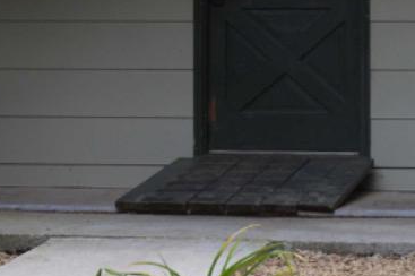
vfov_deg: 7.4
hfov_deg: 10.7
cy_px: 166
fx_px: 2119
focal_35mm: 184
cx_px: 671
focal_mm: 22
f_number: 5.6
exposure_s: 1/125
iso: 125
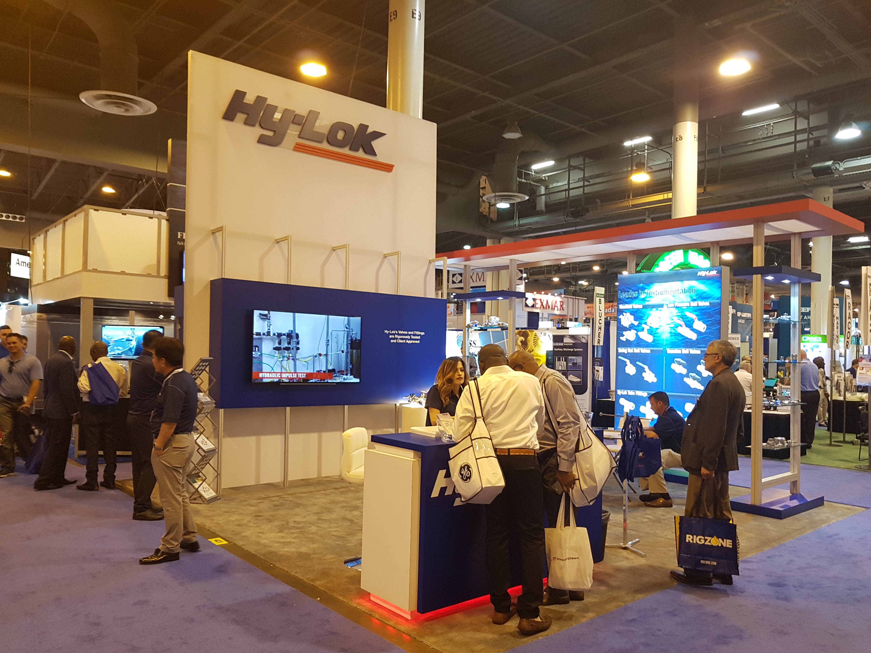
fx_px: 654
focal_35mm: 26
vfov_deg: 53.1
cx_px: 436
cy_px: 326
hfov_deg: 67.3
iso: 160
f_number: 1.7
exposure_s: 1/30
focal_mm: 4.2
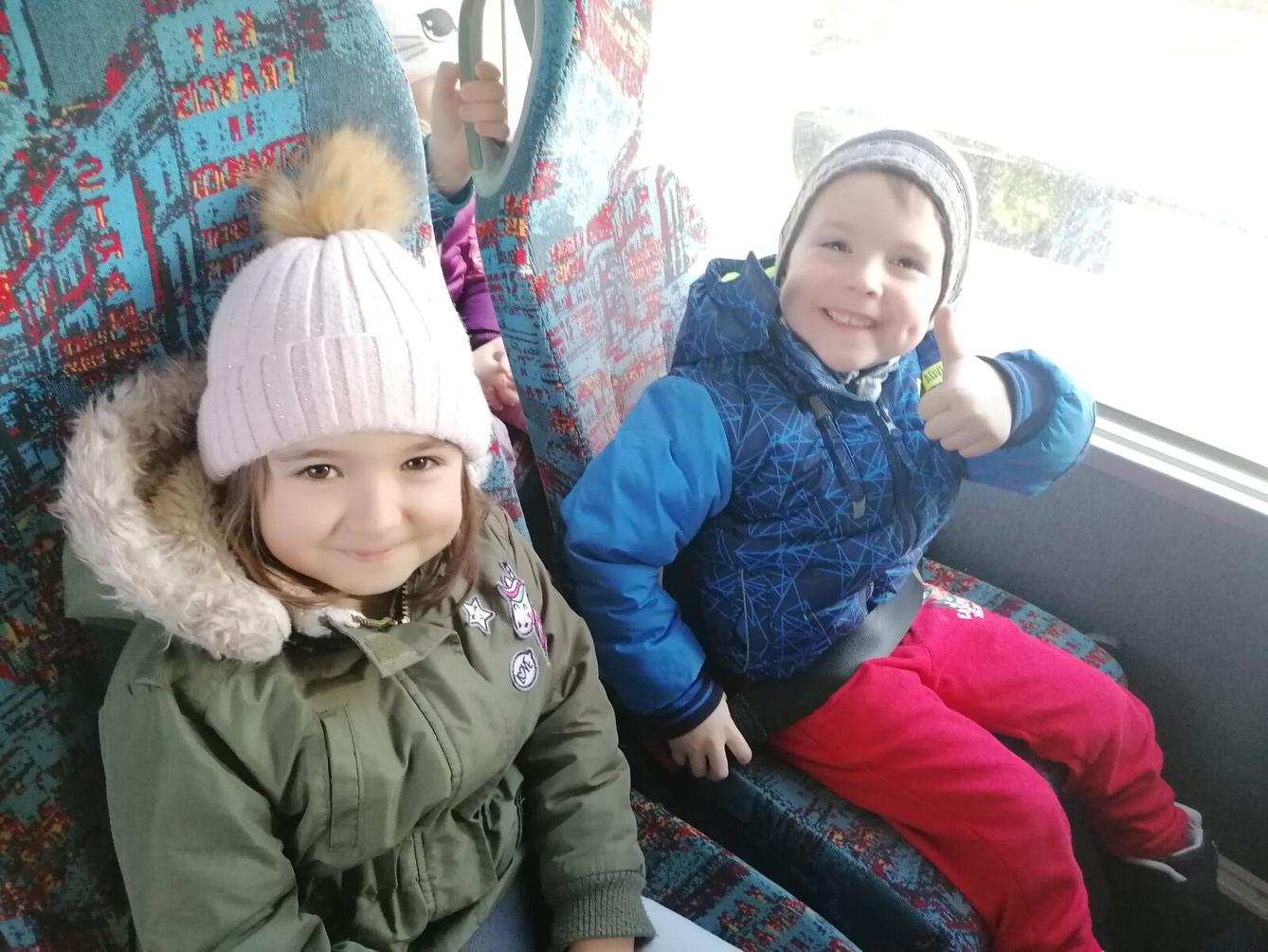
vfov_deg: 51.4
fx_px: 989
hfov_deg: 65.3
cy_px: 476
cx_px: 634
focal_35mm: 27
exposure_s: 1/100
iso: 400
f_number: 1.8
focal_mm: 4.75
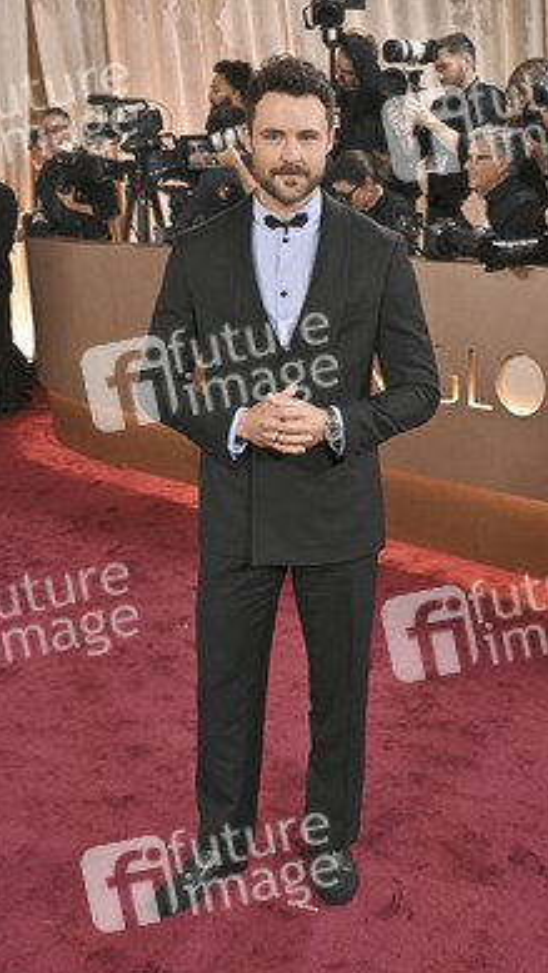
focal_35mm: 42
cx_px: 283
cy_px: 498
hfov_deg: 28.4
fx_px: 1084
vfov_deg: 48.3
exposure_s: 1/320
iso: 2500
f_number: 5.6
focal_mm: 39
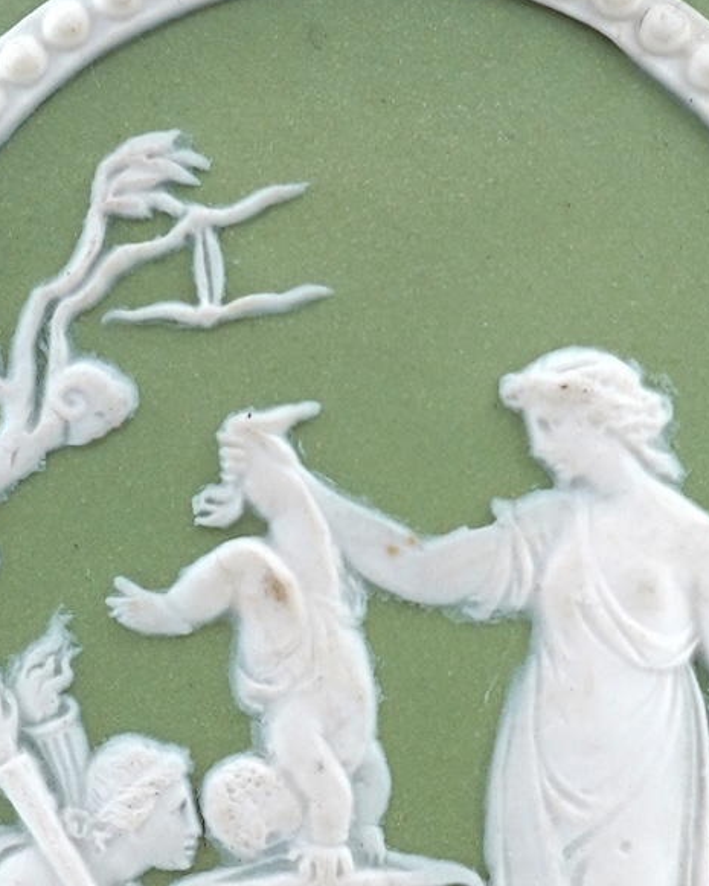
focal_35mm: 143
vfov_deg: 13.4
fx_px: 3750
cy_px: 776
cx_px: 399
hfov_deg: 10.8
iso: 200
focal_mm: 30
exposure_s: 1/60
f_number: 5.6
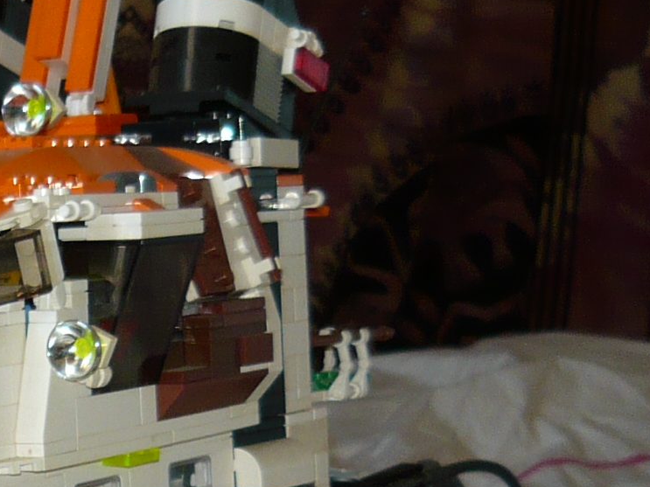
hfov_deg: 13.3
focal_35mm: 145
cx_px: -117
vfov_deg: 10.1
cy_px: 504
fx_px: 2722
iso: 100
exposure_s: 1/30
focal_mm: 5.5
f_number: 2.8
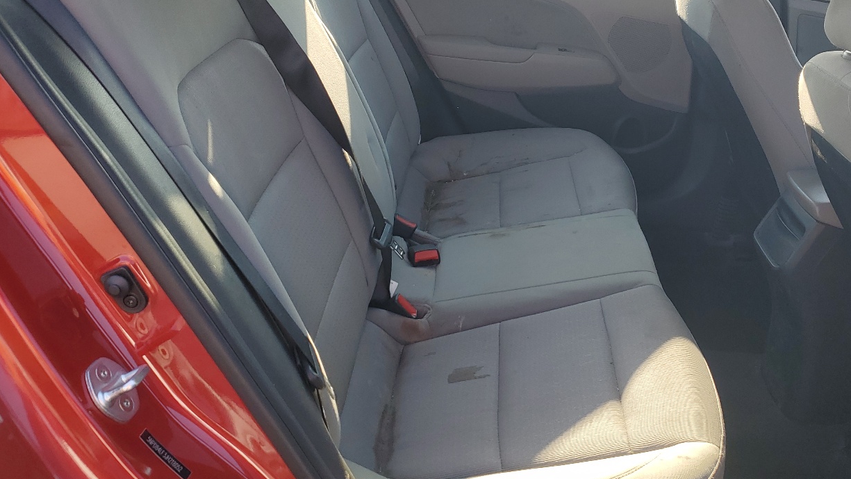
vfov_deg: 31.9
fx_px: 835
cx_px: 511
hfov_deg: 53.6
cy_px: 205
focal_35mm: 37
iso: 50
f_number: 1.5
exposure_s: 1/370
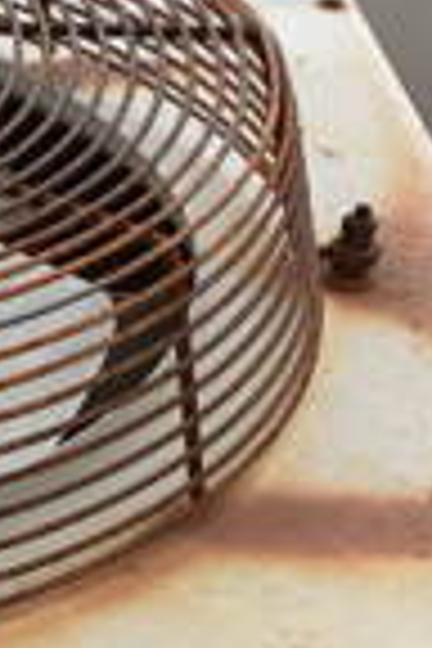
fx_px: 3078
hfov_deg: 7.6
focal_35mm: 171
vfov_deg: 11.4
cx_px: -490
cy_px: 1024
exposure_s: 1/200
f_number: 7.1
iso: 100
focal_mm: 18
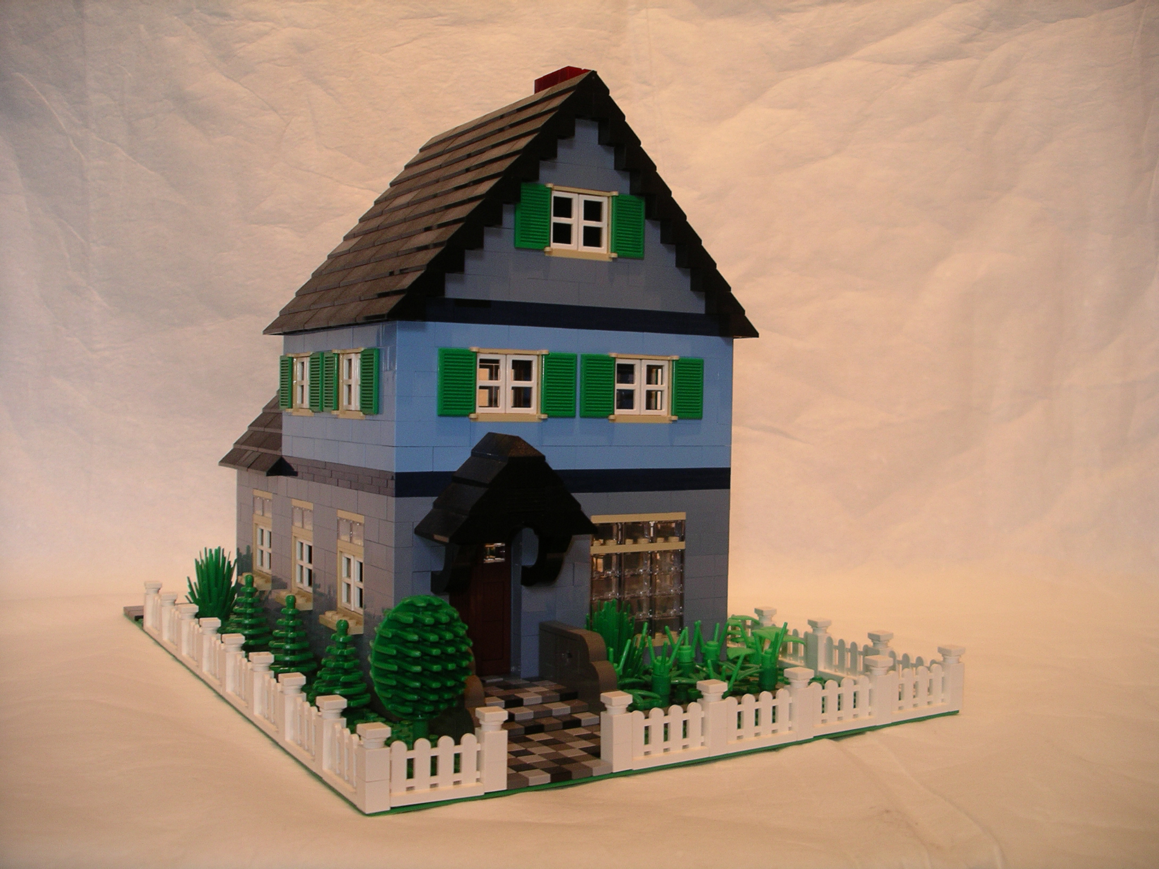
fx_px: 1239
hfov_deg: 50.1
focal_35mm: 37
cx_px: 580
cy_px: 434
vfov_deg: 38.7
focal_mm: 7.8
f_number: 2.8
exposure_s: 1/40
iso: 125
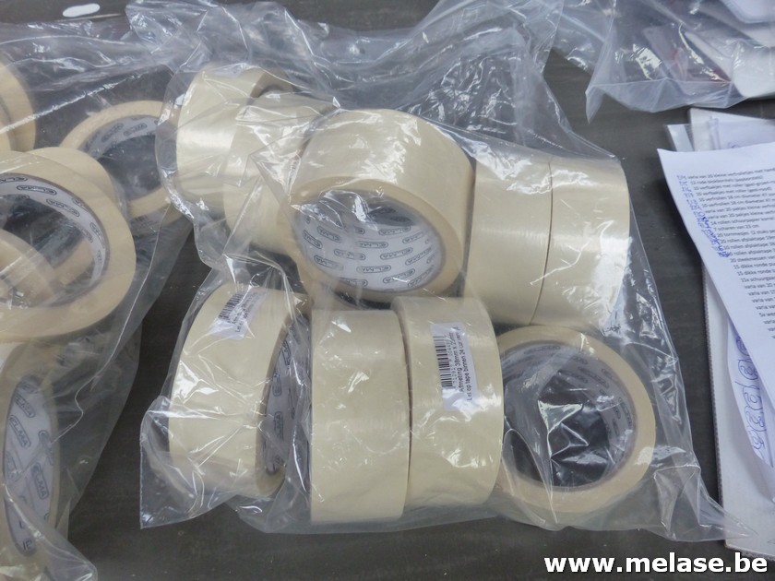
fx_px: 560
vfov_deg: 54.9
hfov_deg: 69.4
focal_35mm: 25
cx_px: 388
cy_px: 290
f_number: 2.8
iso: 400
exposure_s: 1/250
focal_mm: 4.5
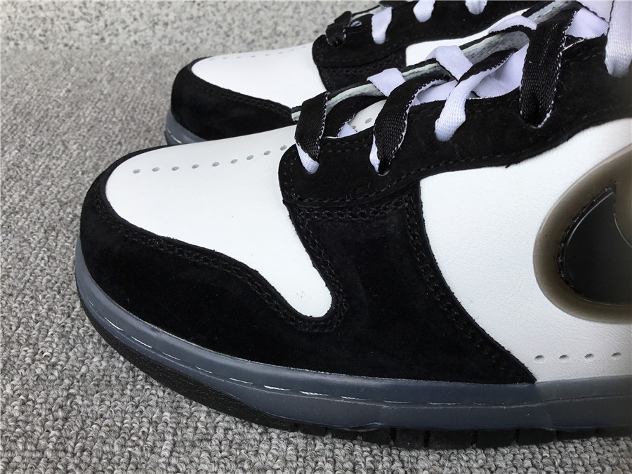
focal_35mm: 31
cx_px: 316
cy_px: 237
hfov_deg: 58.4
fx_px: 566
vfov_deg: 45.4
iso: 25
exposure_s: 1/256
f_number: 2.4
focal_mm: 3.3
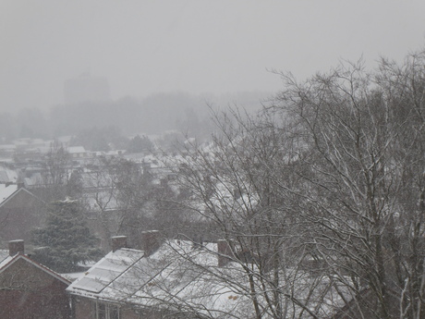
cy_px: 160
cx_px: 212
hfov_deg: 11.8
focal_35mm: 168
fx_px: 2063
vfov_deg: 8.8
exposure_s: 1/80
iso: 100
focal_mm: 27.1
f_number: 5.4
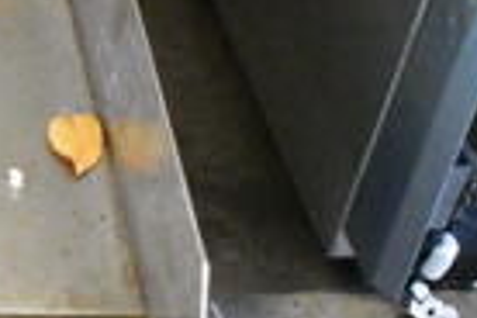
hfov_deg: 11.4
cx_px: -532
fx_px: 2107
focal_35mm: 159
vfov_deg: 8.6
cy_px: 114
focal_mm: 24
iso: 6400
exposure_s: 1/100
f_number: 5
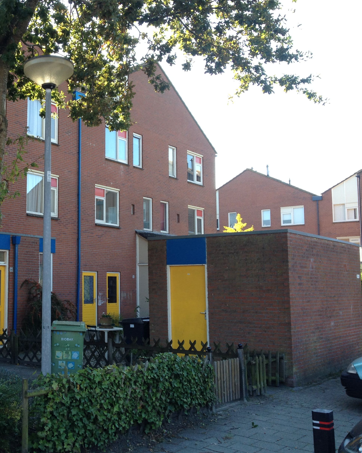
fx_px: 616
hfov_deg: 31.7
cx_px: 60
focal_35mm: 46
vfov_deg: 40.3
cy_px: 228
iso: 50
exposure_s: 1/196
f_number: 2.4
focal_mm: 4.3
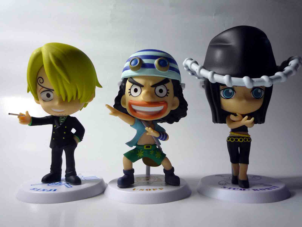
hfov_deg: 69.4
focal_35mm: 25
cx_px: 151
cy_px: 114
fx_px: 218
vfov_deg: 54.9
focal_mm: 4.4
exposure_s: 1/30
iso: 125
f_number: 2.8
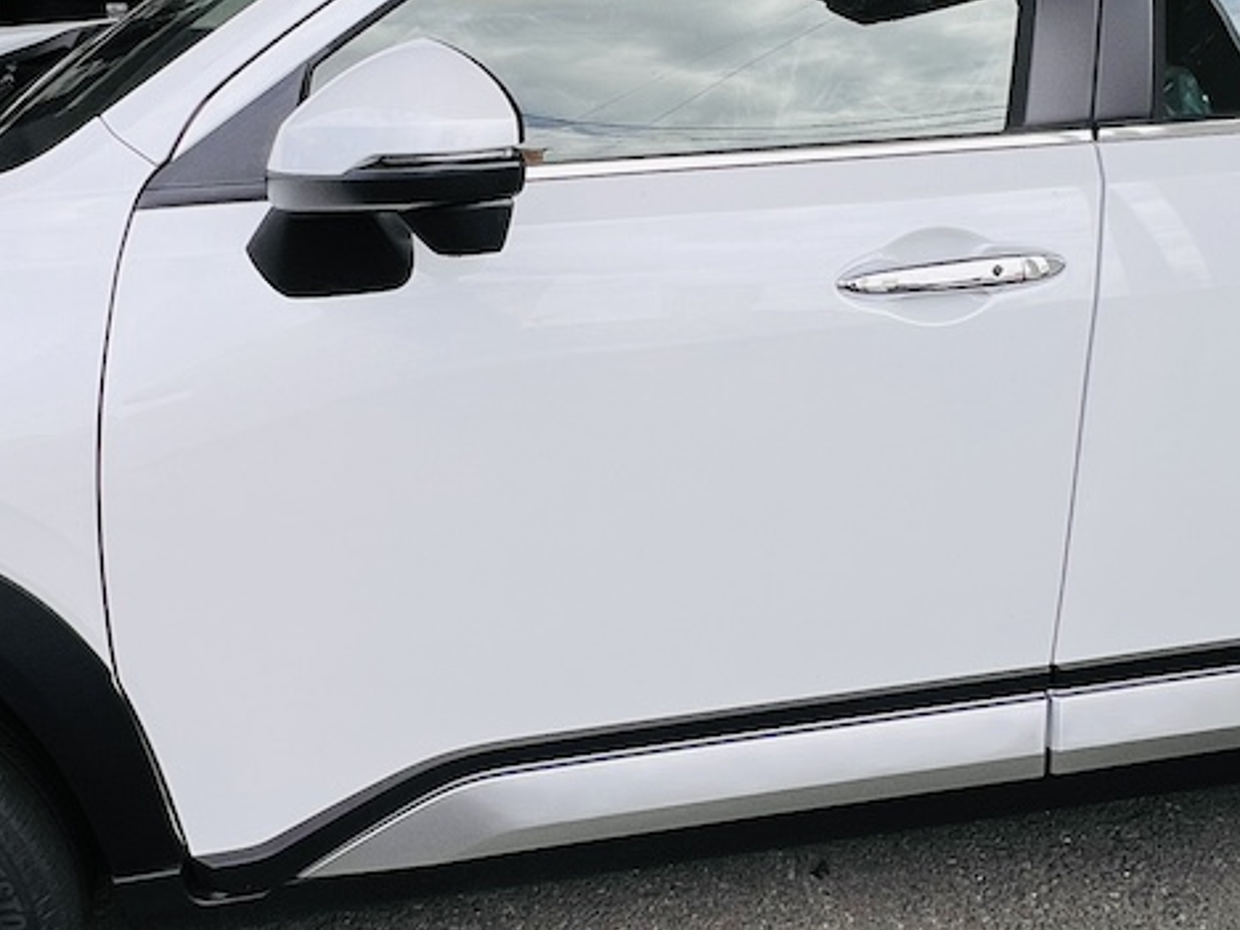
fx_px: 1290
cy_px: 246
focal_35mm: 36
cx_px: 628
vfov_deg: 38.7
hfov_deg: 51.4
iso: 32
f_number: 1.8
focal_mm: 1.57
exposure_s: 1/1575
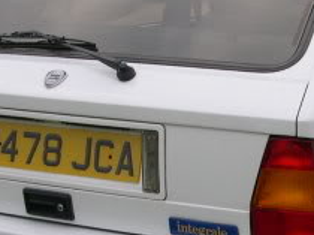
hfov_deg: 13.5
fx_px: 1314
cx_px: 262
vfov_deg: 10.2
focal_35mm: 145
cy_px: 171
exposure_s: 1/404
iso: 100
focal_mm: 8
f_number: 2.8
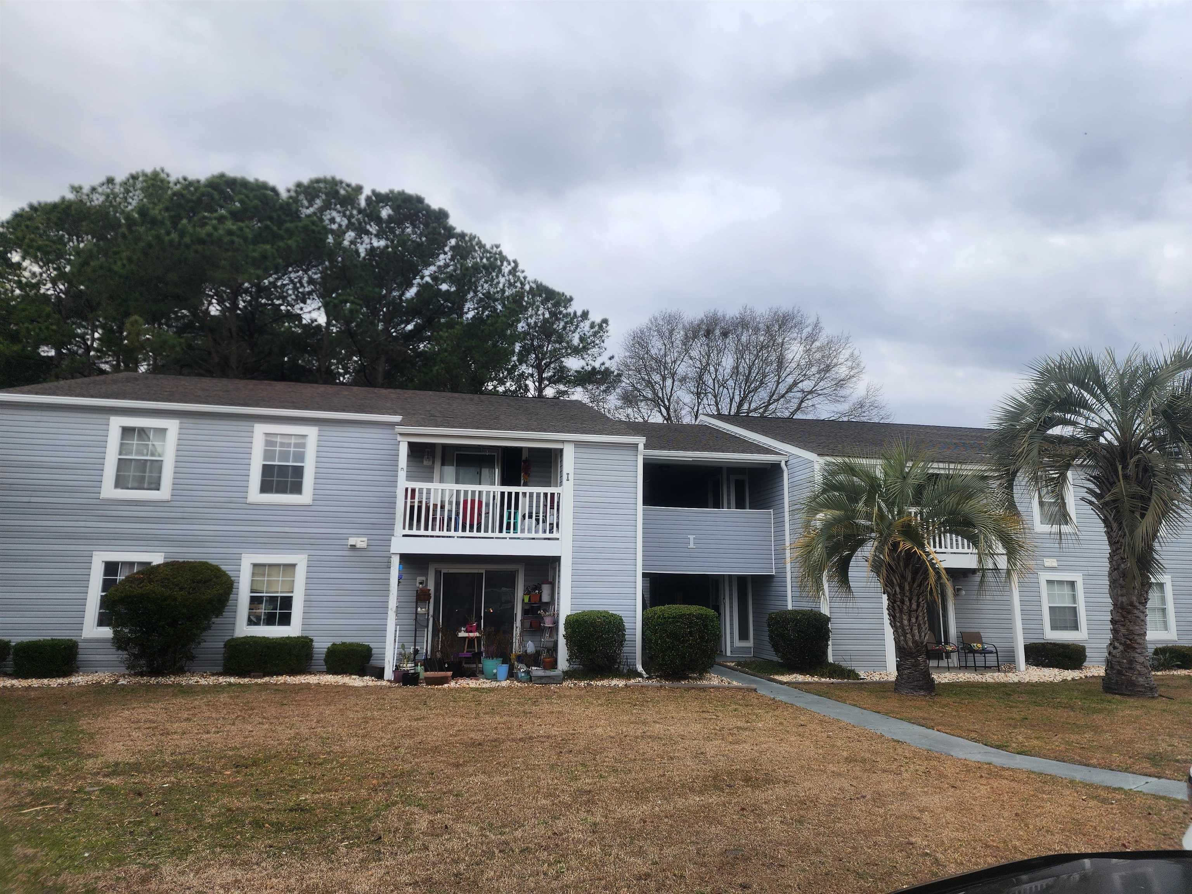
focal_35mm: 23
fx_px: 792
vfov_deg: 58.9
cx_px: 596
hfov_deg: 73.9
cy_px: 447
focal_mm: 6.4
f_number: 1.8
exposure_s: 1/189
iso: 12
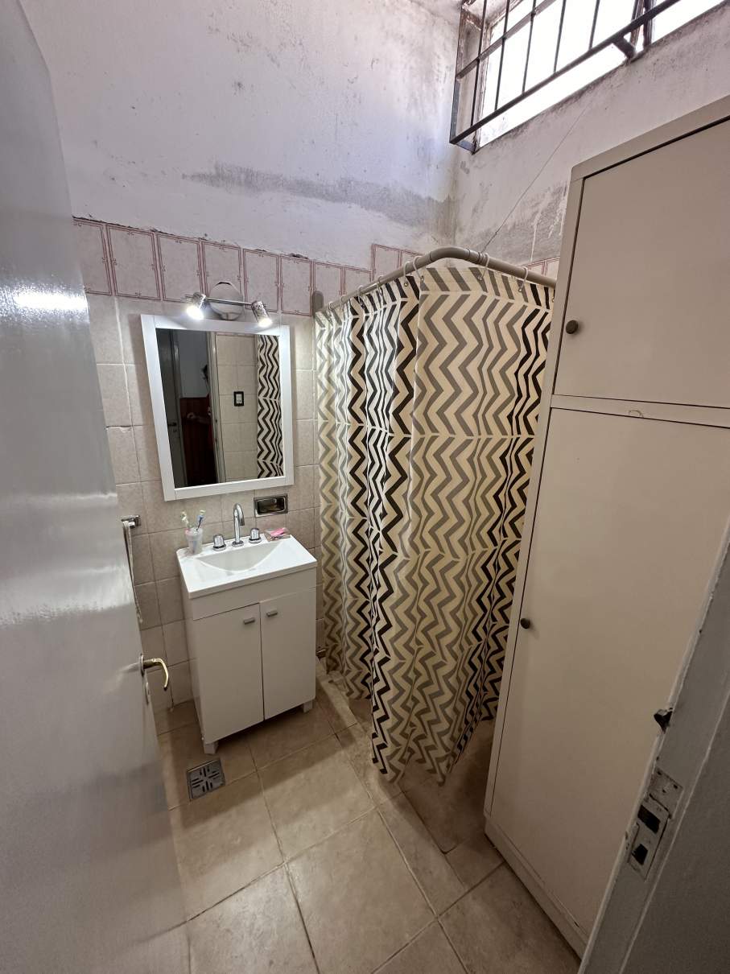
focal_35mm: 14
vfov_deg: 102.1
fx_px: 394
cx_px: 365
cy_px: 487
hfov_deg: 85.7
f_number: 2.2
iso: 200
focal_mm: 2.22
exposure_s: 1/99
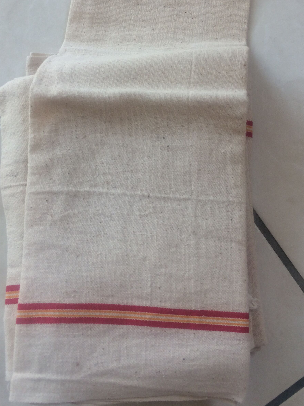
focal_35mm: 40
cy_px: 135
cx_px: 162
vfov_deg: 46.1
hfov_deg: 36.0
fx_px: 468
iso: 32
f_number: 2.2
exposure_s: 1/157
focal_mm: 4.15
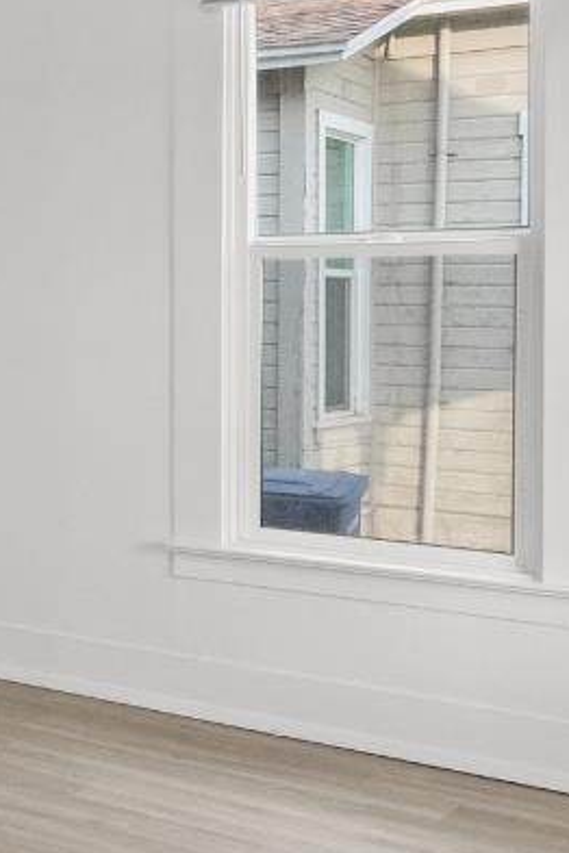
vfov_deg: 32.8
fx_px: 1446
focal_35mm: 61
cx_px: -432
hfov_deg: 18.1
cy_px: 332
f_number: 6.3
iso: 2500
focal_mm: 16
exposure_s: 1/250
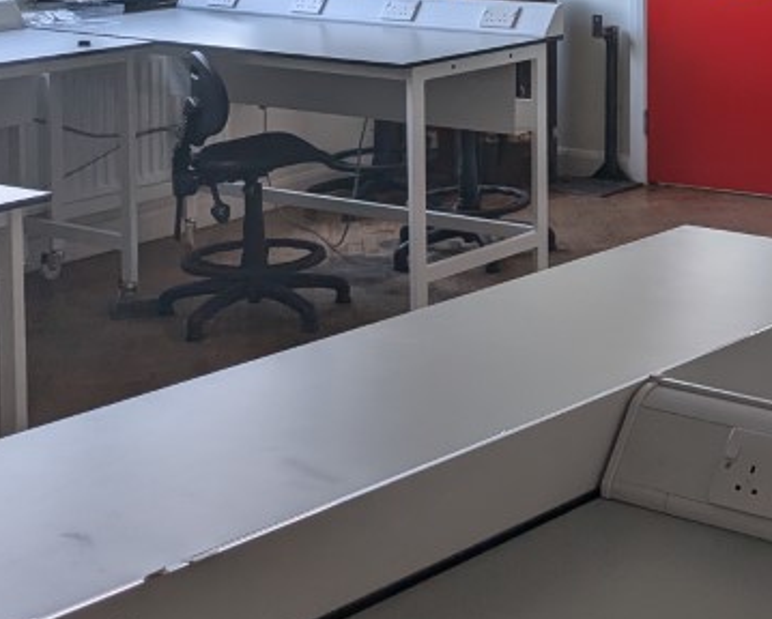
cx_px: 893
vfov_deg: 18.8
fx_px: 1784
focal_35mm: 78
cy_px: -88
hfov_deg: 22.7
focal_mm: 6.9
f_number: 1.68
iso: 23
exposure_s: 1/80.8
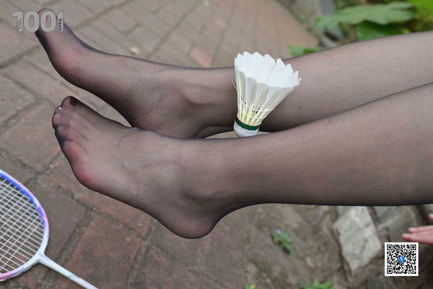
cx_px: 216
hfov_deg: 54.4
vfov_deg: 37.9
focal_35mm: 35
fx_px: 421
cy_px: 144
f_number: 5.6
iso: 200
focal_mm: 35
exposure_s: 1/320
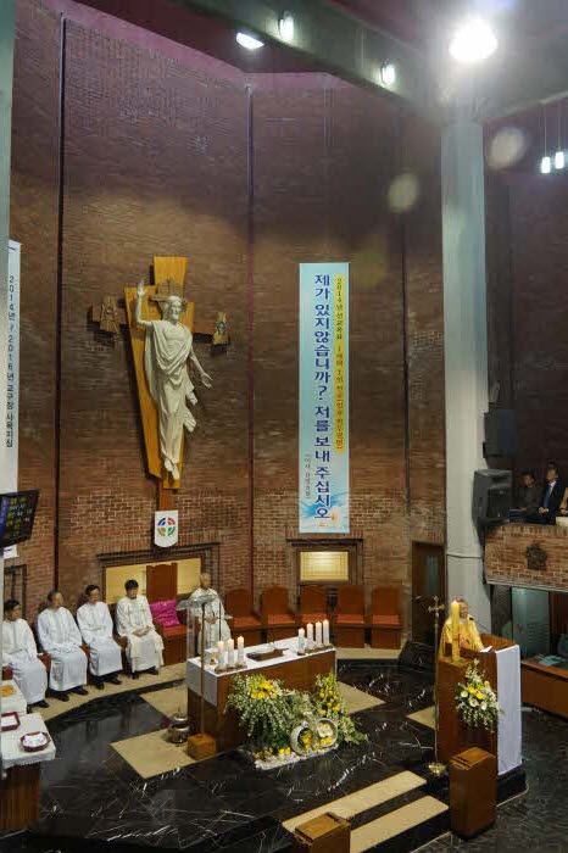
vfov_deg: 67.4
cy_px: 426
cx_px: 284
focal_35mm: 27
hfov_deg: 47.9
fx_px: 640
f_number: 4
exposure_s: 1/15
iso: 200
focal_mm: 18
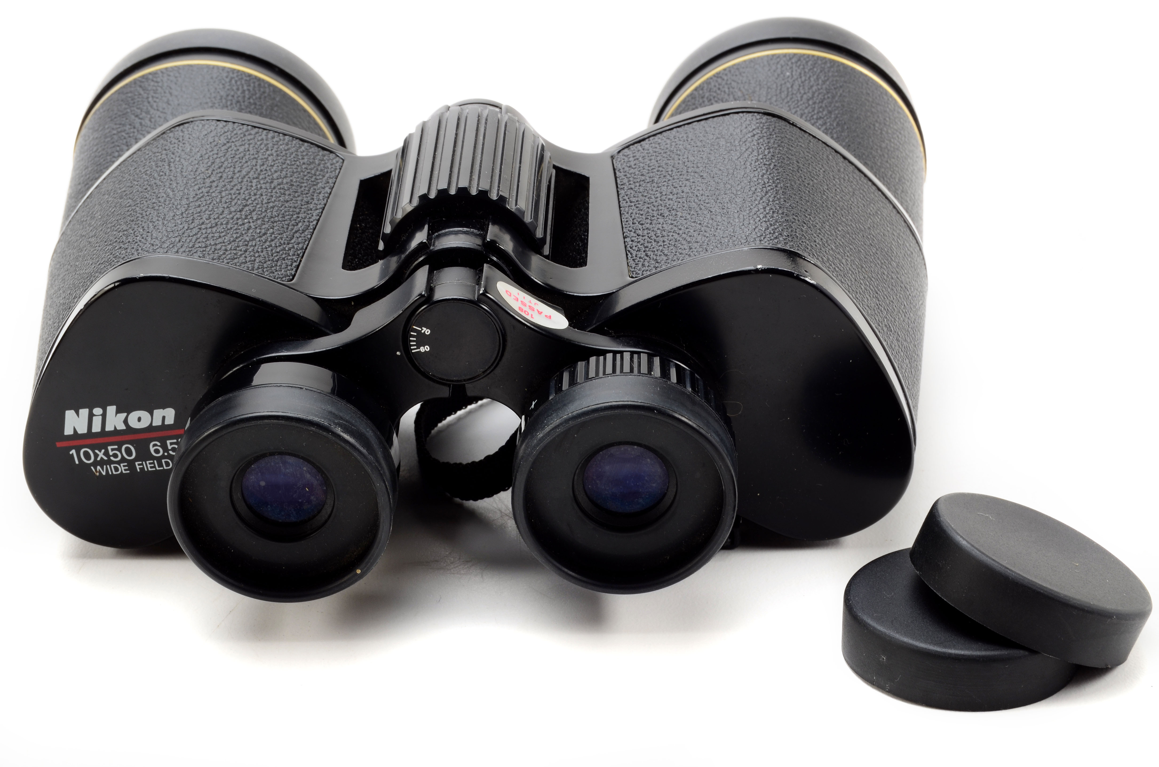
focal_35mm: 82
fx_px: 2651
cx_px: 580
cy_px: 384
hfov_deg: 24.7
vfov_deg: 16.5
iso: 100
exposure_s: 1/160
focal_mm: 55
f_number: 18
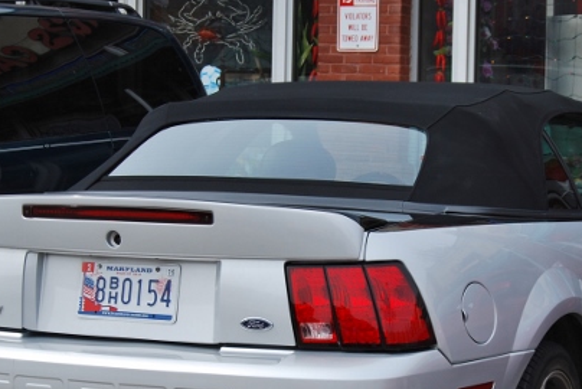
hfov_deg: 18.1
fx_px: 1828
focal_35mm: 113
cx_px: 327
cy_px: 285
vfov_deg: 12.1
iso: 100
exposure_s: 1/200
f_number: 7.1
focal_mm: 38
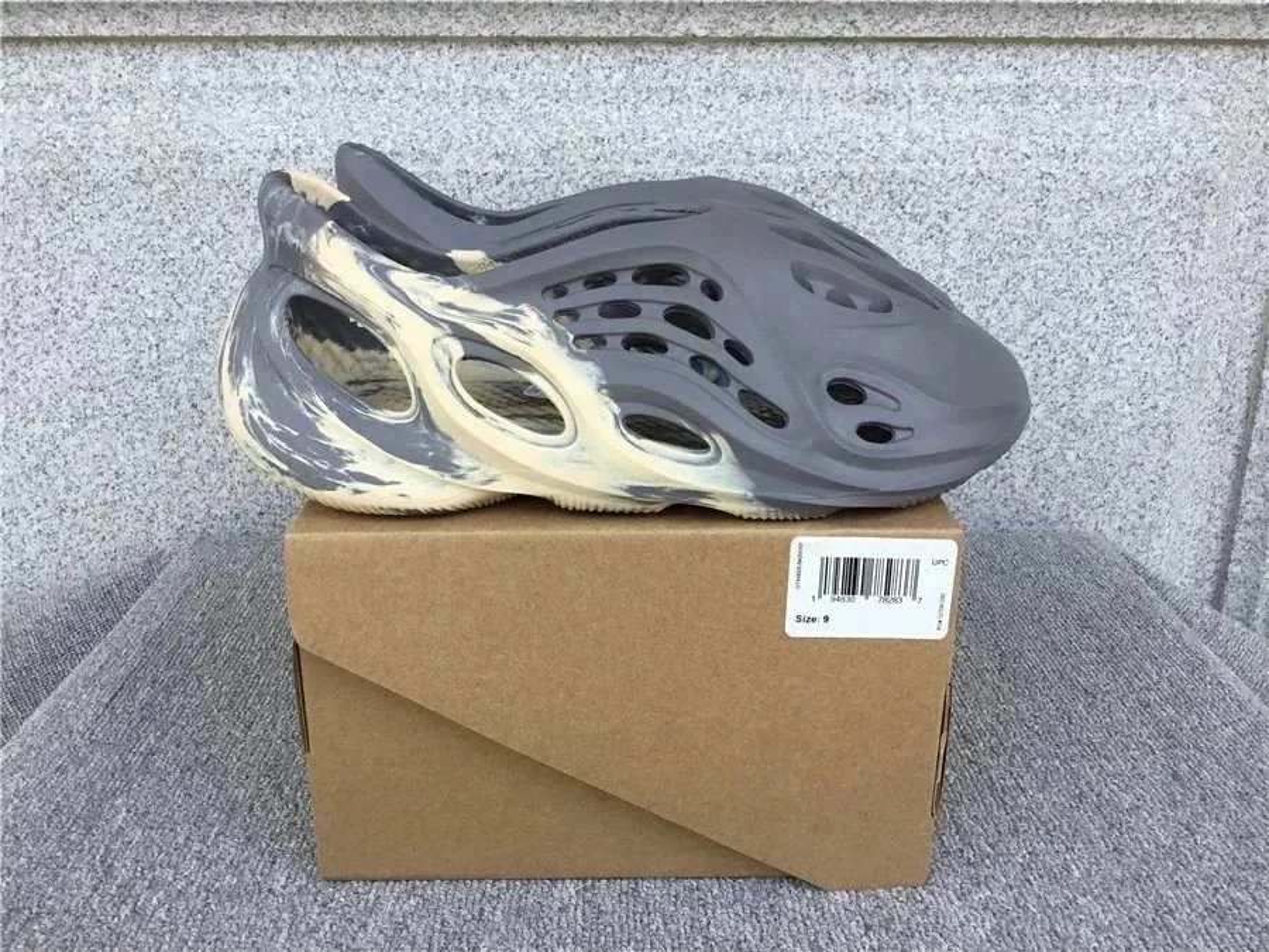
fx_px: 1136
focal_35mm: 31
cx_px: 634
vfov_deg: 45.4
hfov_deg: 58.4
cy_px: 476
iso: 25
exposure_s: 1/240
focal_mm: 3.3
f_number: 2.4
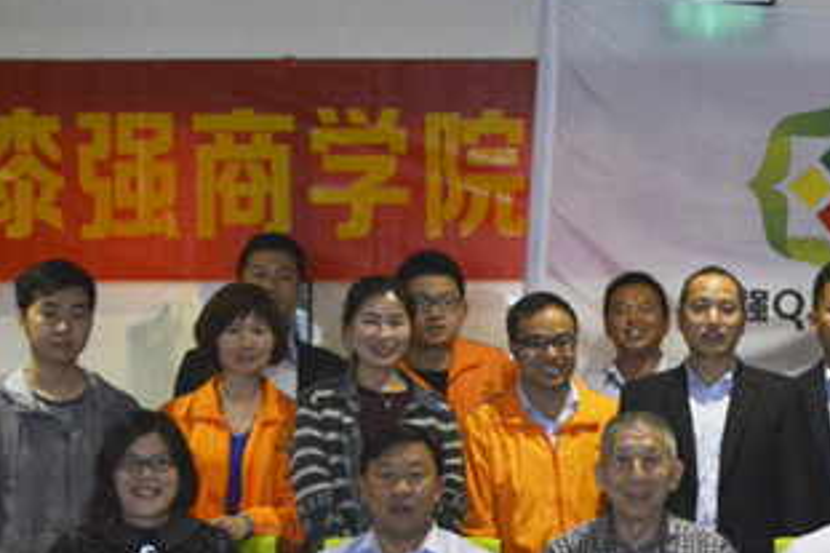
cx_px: 766
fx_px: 1959
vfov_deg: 15.9
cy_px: 461
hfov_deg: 23.2
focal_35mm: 85
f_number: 6.3
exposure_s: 1/80
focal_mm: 22
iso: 1250
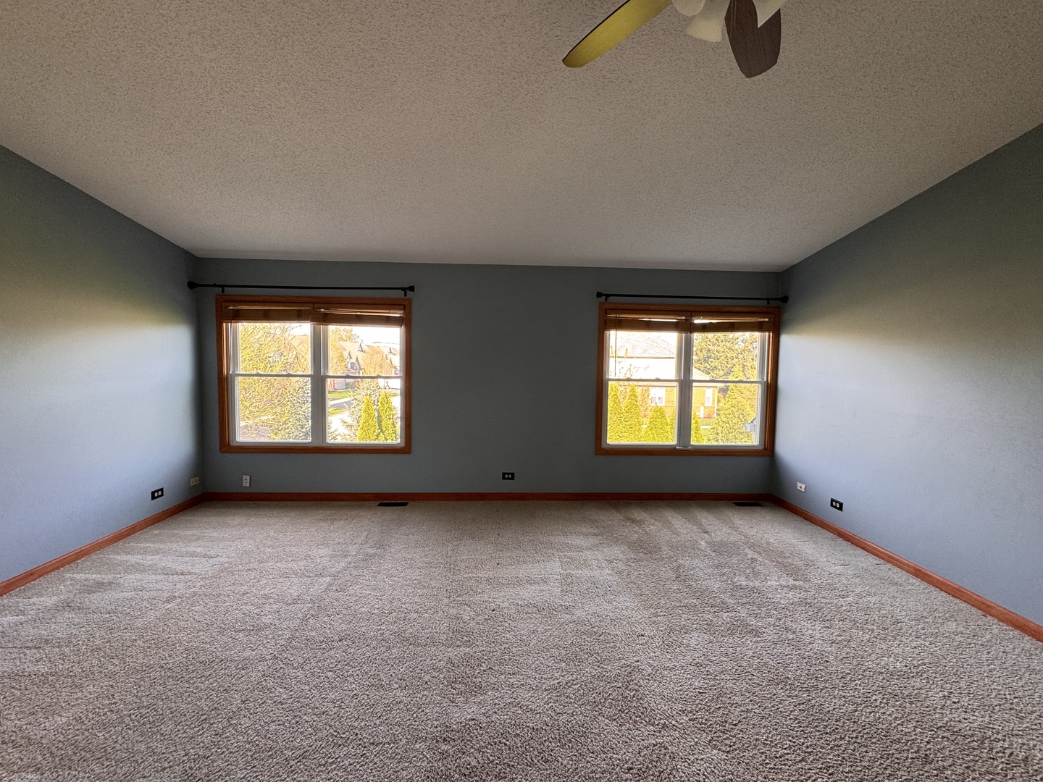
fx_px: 422
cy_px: 391
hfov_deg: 102.1
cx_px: 522
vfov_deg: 85.7
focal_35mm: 14
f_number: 2.2
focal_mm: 2.22
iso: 125
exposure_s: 1/99
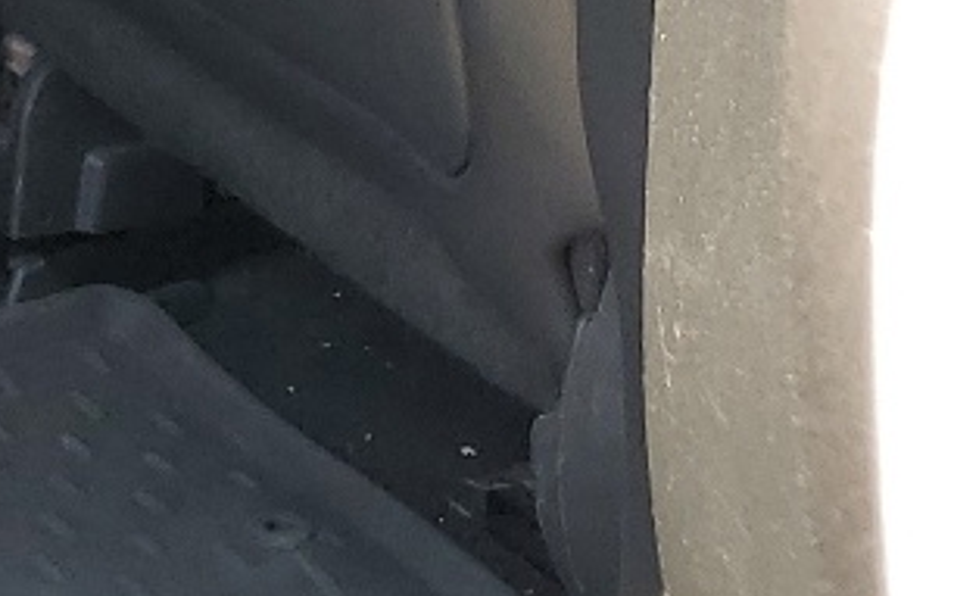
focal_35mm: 144
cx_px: -1147
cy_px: -743
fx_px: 3743
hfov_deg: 12.3
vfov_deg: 8.5
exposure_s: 1/256
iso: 50
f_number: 1.5
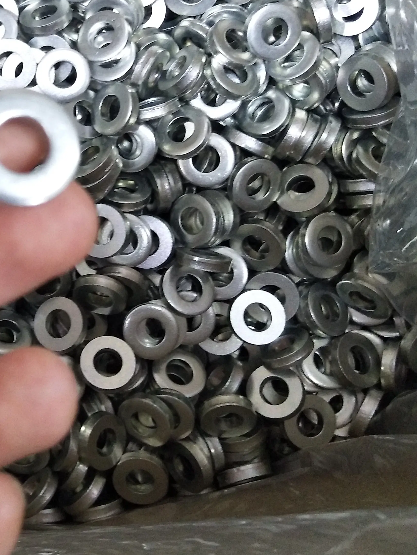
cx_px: -23
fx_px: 883
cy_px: 149
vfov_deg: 34.3
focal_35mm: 55
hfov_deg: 25.0
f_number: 2
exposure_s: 1/33.3
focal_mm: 3.88
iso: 320
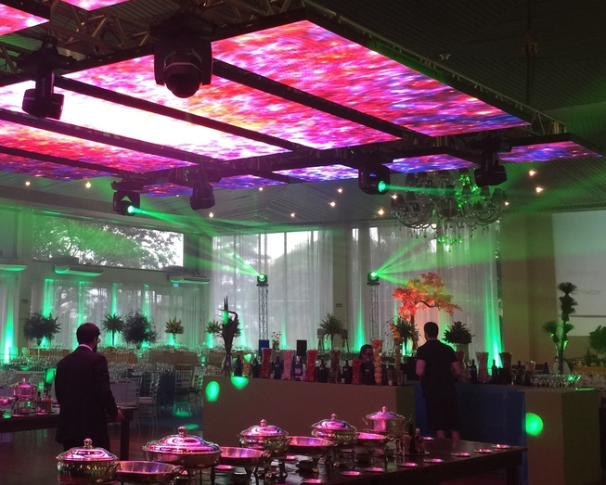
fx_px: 933
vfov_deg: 29.1
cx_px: 156
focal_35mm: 52
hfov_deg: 35.2
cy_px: 208
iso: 50
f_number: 2.2
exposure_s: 1/15
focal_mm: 4.15
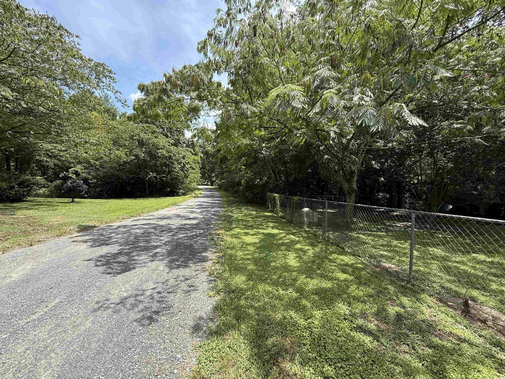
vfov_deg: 85.7
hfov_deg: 102.1
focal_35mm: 14
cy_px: 190
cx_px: 252
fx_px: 204
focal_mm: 2.22
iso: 64
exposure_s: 1/625
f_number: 2.2
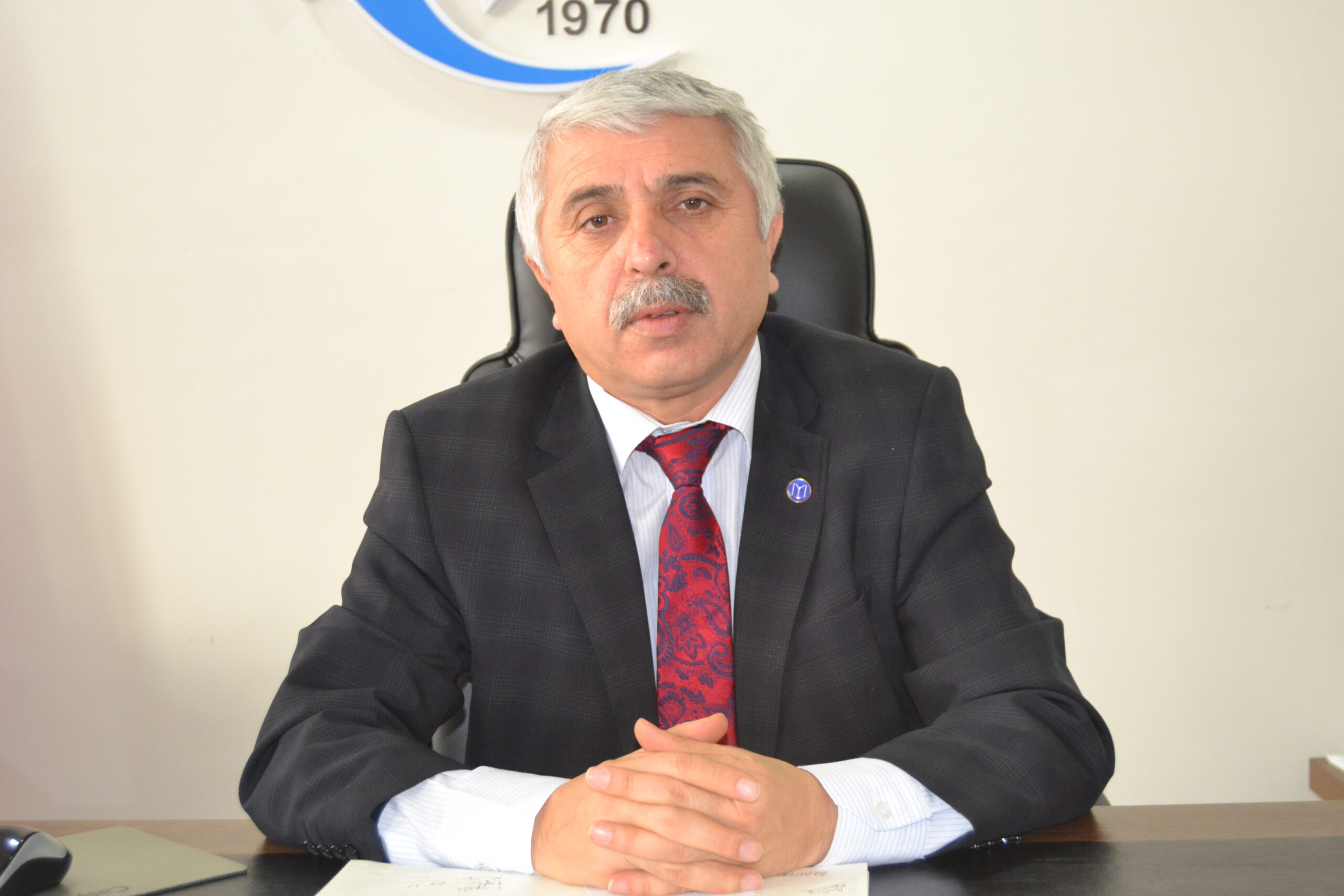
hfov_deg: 37.8
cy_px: 448
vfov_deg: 25.8
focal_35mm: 52
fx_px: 1960
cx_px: 672
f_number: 4.5
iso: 1600
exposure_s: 1/60
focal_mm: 35
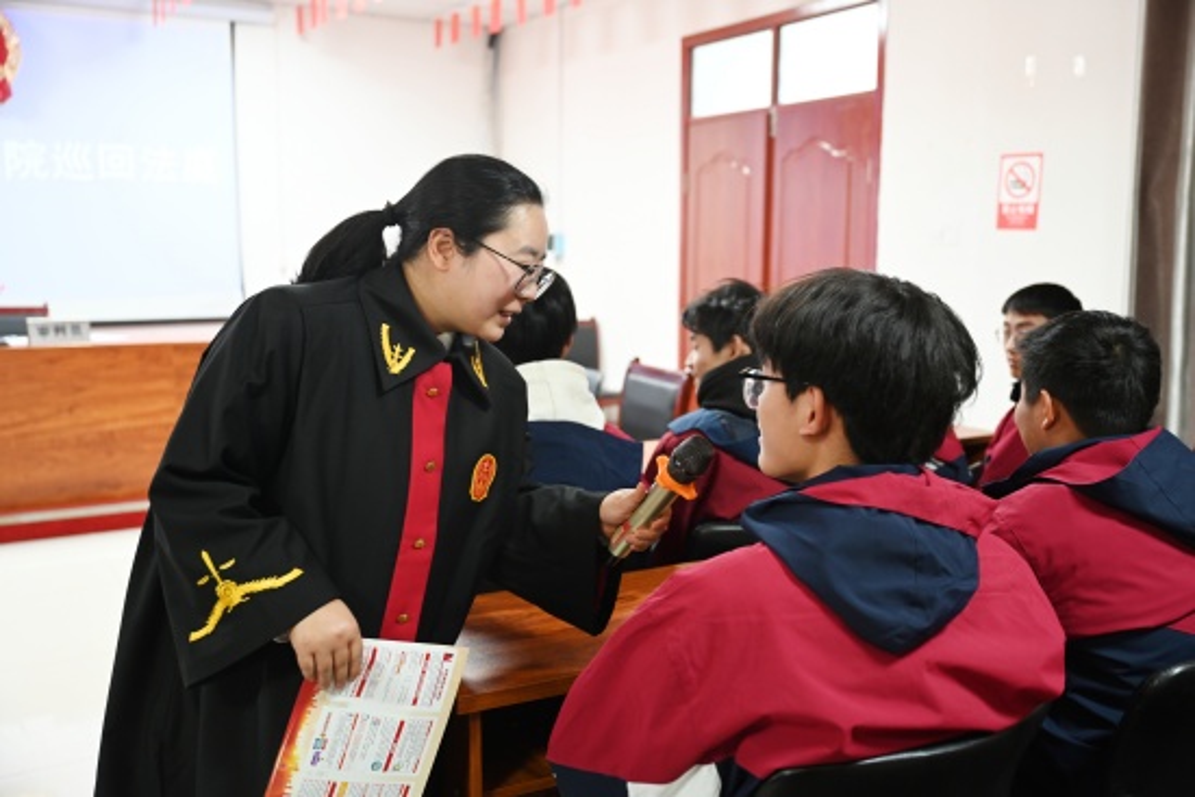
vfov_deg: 39.4
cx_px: 598
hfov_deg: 56.5
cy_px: 398
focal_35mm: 34
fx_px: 1112
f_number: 2.8
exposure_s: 1/40
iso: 560
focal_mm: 33.5
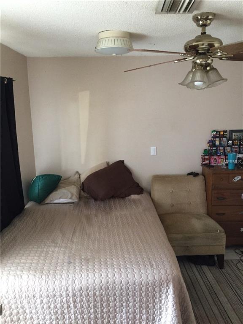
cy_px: 162
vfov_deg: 61.7
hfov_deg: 48.2
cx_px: 122
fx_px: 271
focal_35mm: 29
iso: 250
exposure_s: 1/17
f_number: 2.2
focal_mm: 4.15
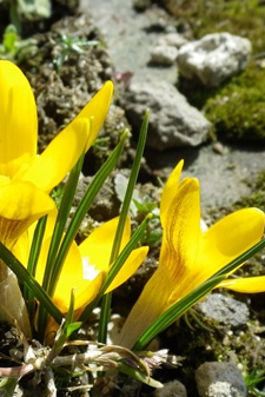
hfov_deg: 25.1
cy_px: 191
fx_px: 596
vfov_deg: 36.9
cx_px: 113
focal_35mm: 54
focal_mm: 6.36
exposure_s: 1/400
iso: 80
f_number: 3.9
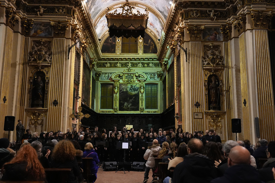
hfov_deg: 54.4
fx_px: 267
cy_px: 92
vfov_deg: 37.8
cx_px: 136
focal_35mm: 35
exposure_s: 1/160
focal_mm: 34
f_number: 2.8
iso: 5000
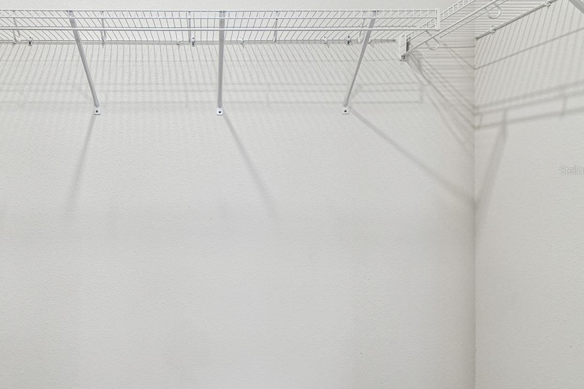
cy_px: 170
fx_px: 357
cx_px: 179
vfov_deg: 57.0
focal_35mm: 22
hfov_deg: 75.3
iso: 100
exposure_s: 1/2.5
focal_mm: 10
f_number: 7.1
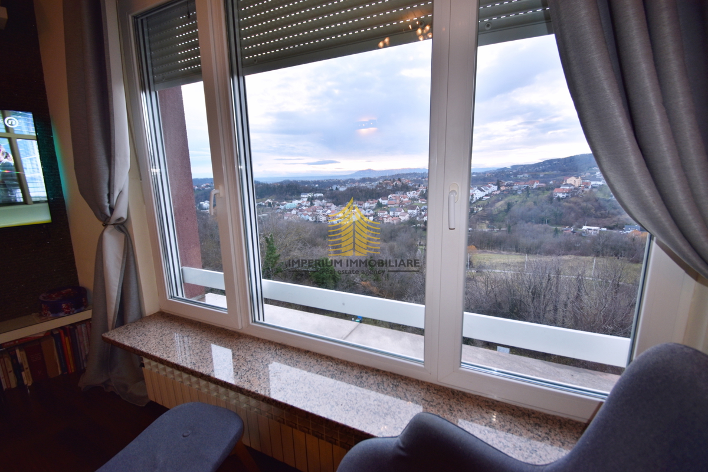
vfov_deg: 77.3
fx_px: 295
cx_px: 354
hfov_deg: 100.4
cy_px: 236
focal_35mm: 15
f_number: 4.5
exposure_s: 1/60
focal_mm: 10
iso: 125
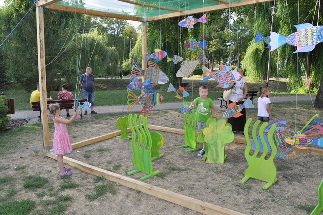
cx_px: 162
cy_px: 108
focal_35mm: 27
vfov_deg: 47.8
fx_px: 242
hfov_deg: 67.4
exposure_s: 1/200
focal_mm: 18
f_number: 13
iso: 640
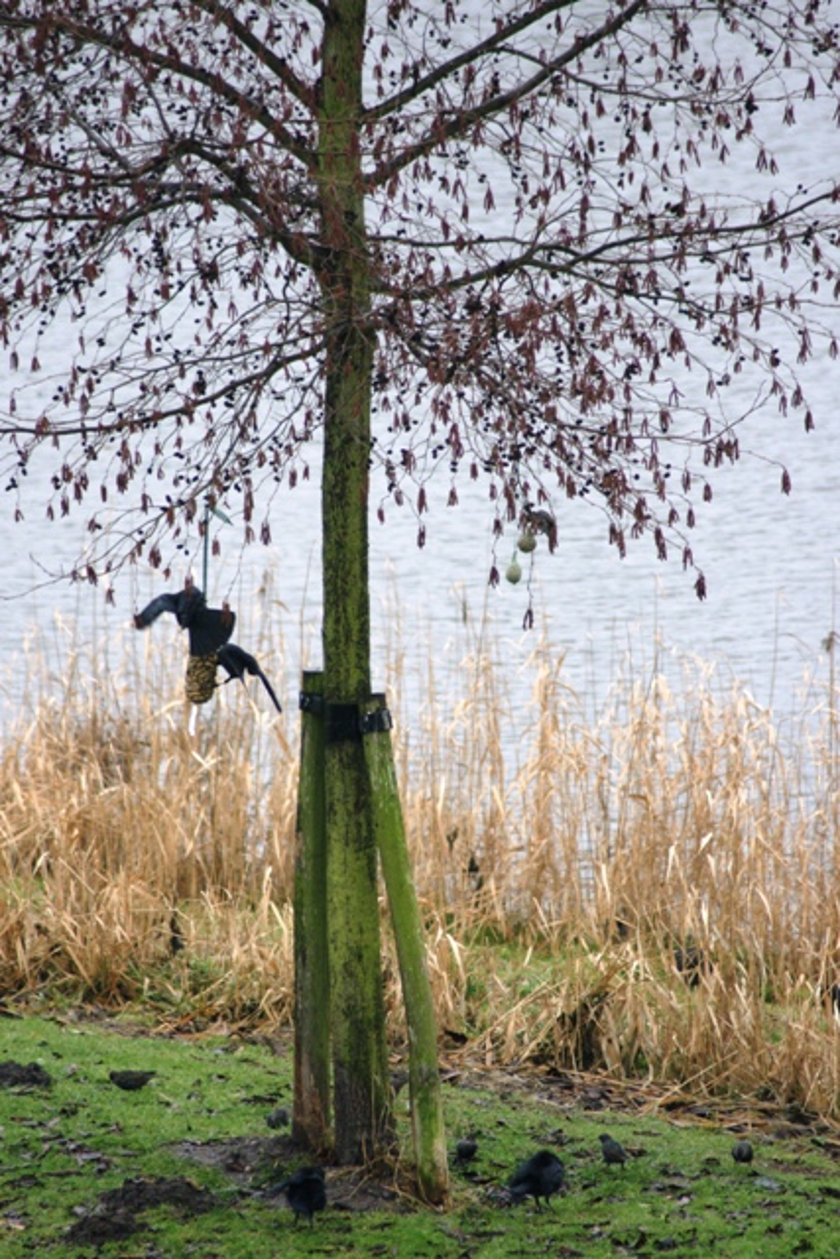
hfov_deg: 3.1
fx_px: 15740
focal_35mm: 450
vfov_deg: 4.6
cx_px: 420
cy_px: 630
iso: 800
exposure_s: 1/100
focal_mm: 300
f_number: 5.6
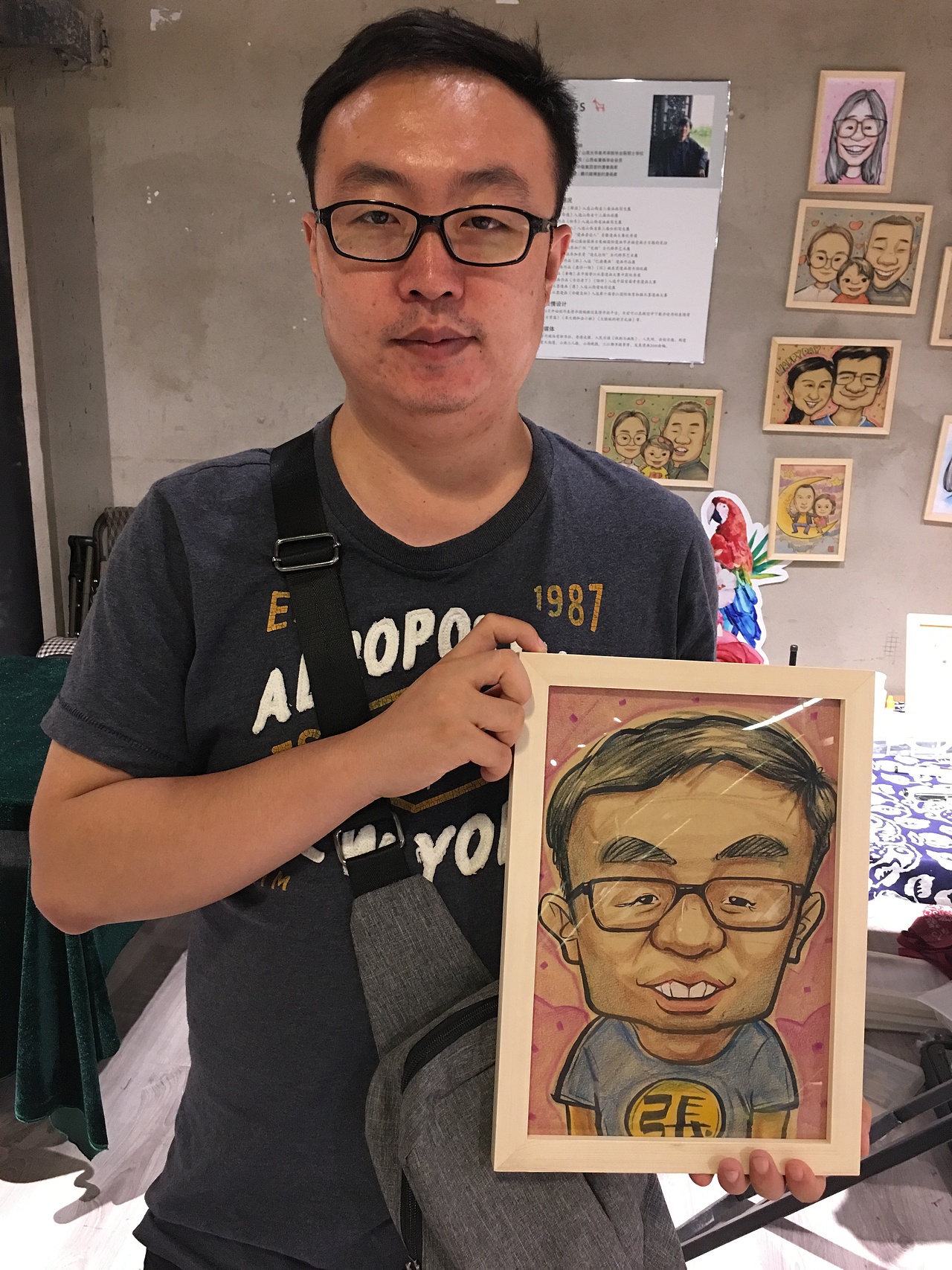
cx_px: 476
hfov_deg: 48.2
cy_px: 635
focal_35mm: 29
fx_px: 1064
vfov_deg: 61.7
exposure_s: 1/17
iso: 125
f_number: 2.2
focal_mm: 4.15
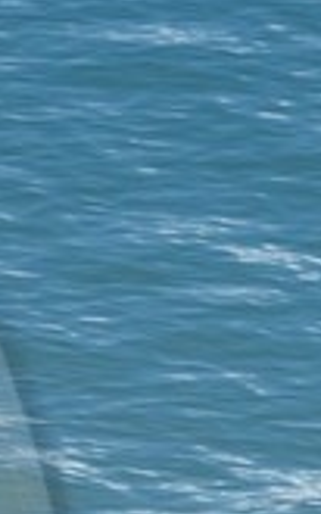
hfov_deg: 0.9
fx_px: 20720
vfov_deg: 1.4
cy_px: 832
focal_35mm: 1479
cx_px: -1200
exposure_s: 1/320
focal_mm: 150
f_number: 9
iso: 200
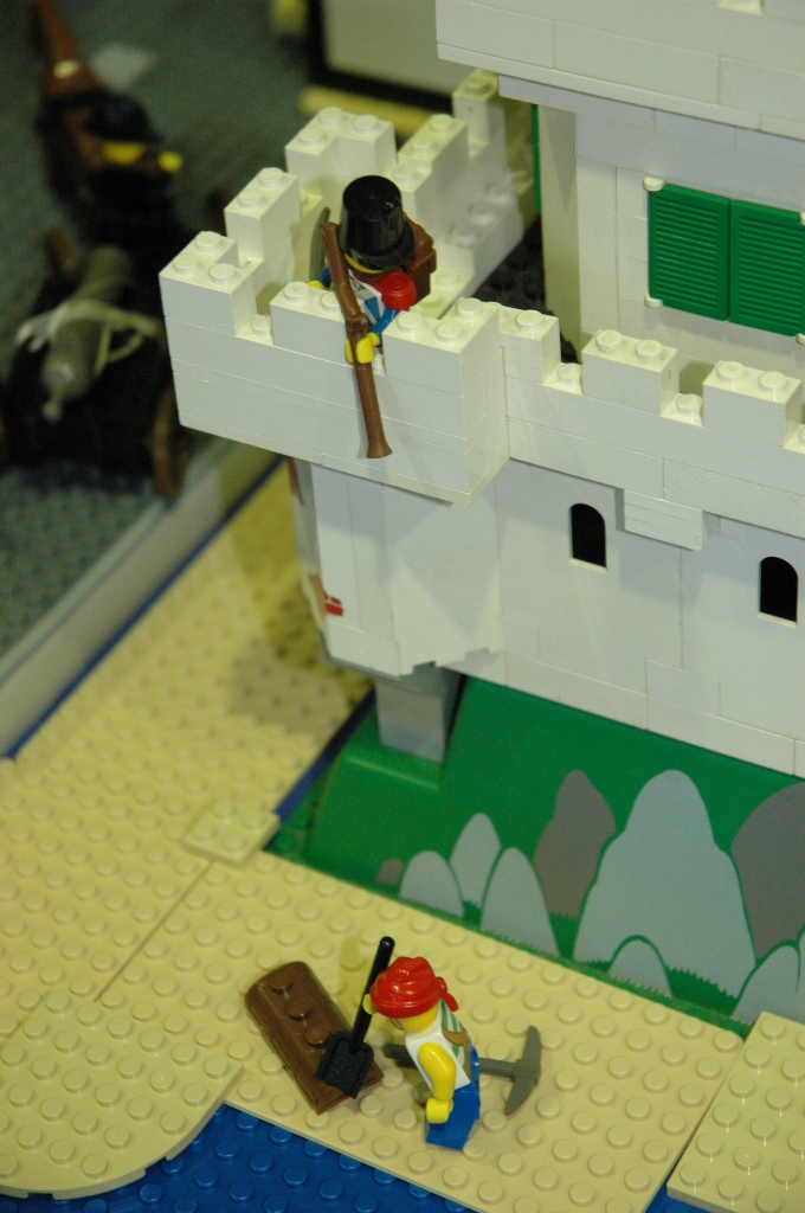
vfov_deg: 19.5
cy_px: 606
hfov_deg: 13.0
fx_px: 3531
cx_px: 402
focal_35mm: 105
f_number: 5.6
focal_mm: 70
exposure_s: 1/30
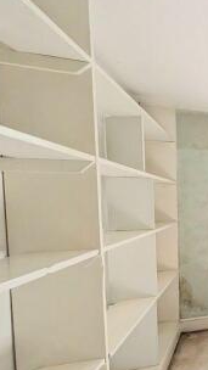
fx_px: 245
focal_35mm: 25
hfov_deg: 25.6
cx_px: 343
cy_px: 212
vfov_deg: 73.6
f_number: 1.7
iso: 57
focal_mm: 2.02
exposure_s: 1/960
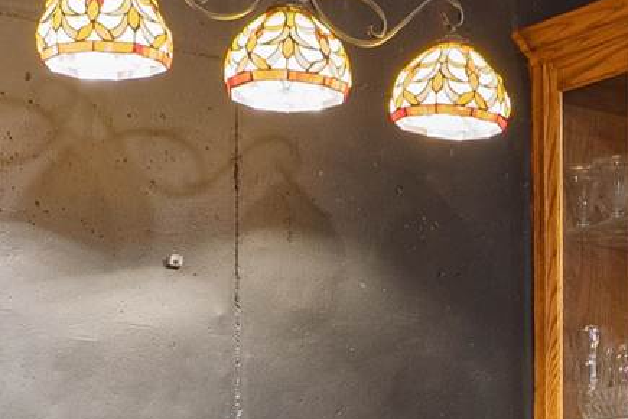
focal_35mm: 113
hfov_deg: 18.0
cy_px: 728
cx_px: 497
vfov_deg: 11.4
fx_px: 1971
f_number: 6.3
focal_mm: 16
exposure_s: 1/2
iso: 1600
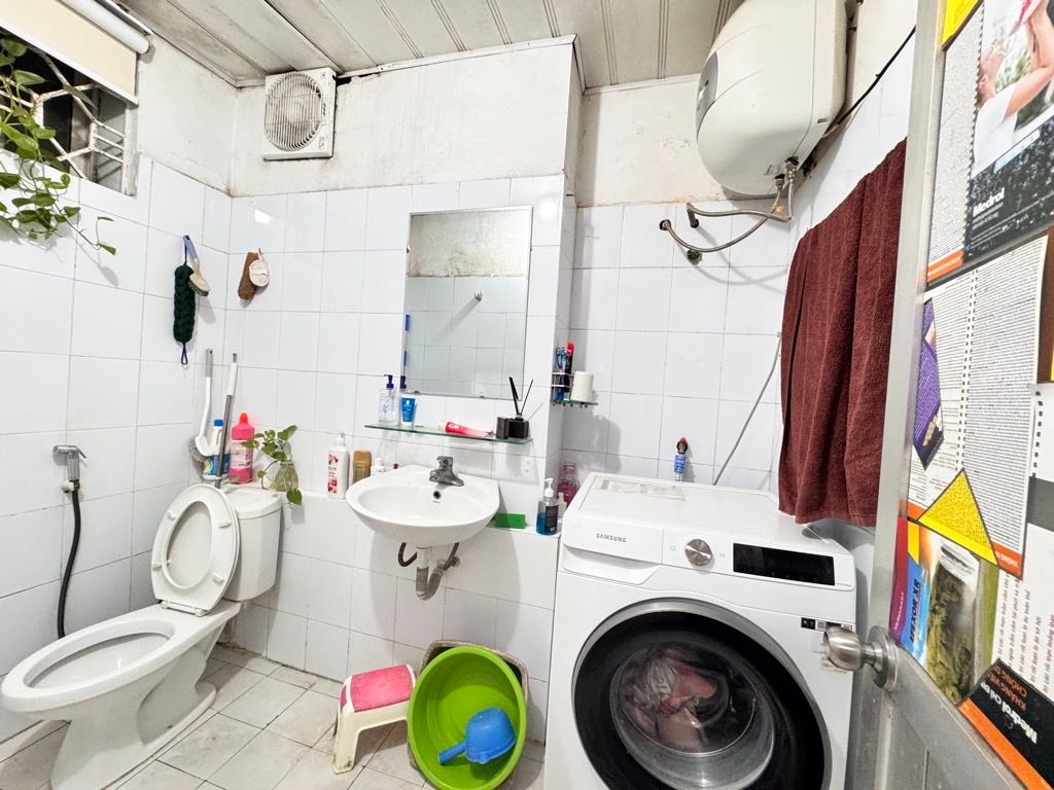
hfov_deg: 102.1
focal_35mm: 14
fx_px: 426
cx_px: 527
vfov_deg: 85.7
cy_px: 395
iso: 250
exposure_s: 1/50
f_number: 2.2
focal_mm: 2.22
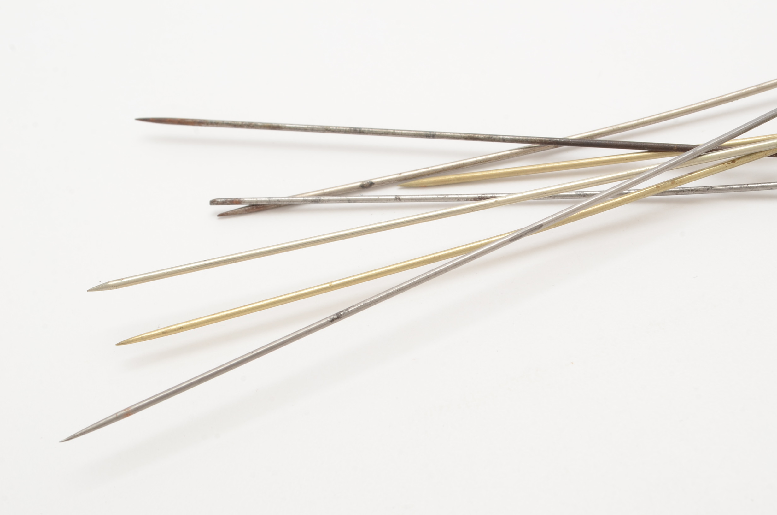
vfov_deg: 18.8
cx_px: 388
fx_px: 1551
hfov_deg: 28.1
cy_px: 258
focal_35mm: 72
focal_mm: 48
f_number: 16
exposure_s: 1/125
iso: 200
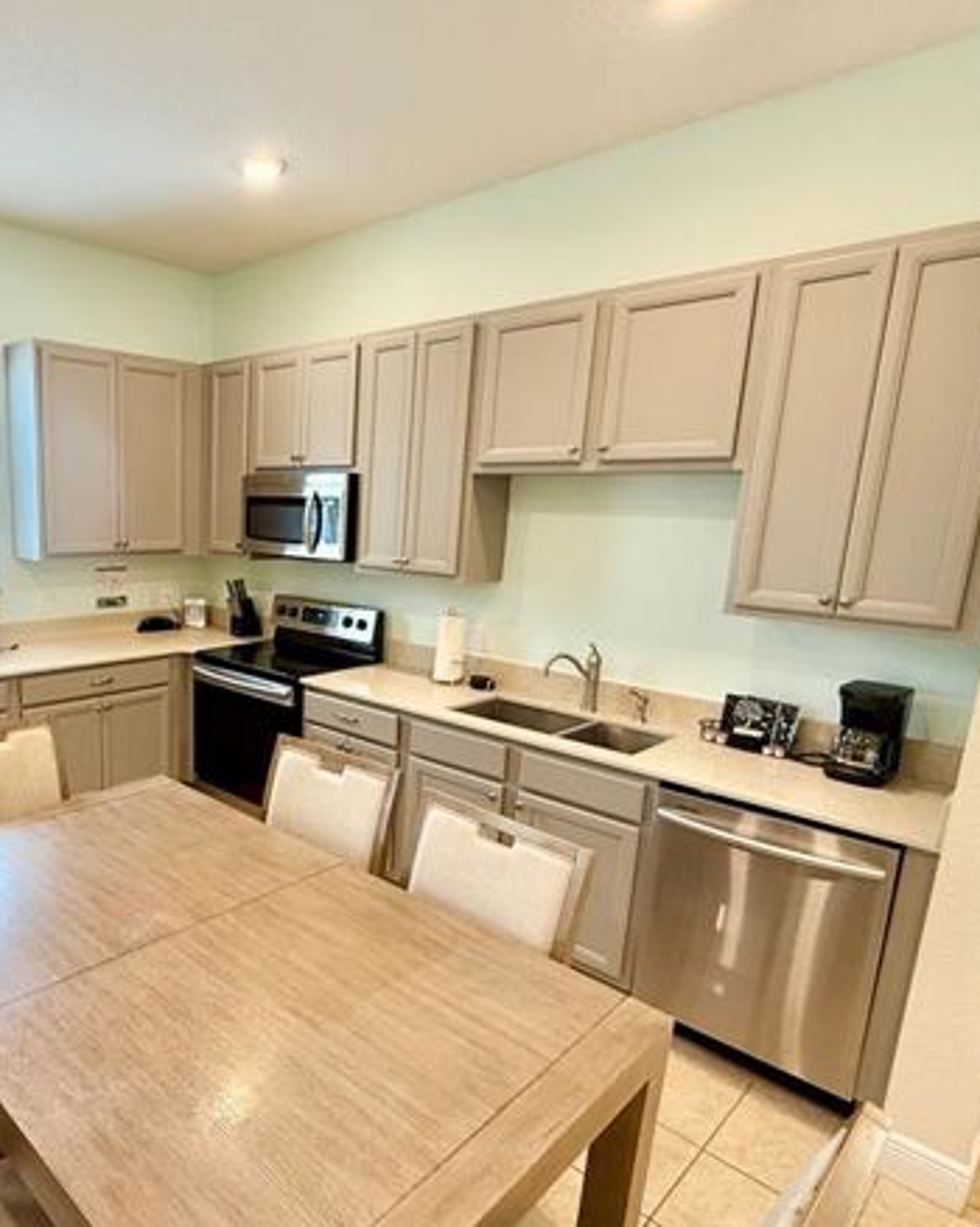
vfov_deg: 74.9
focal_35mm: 22
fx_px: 798
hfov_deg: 60.1
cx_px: 259
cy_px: 670
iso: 250
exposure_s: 1/120
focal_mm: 2.22
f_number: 2.2
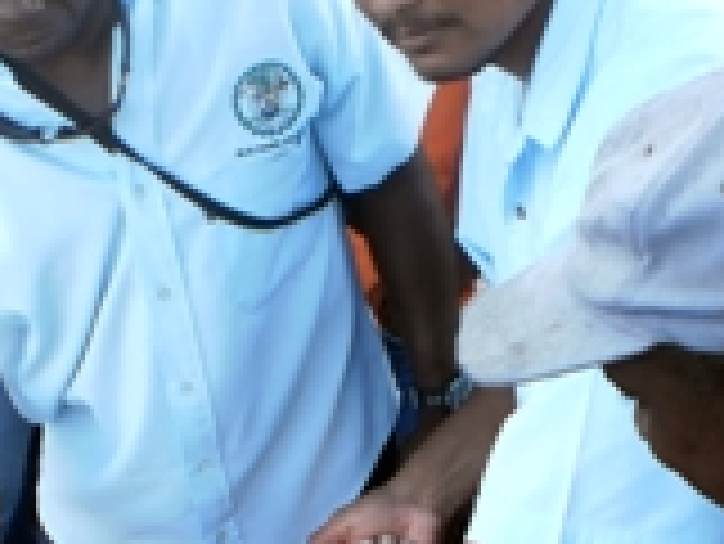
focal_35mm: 100
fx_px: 2093
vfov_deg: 14.7
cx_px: 175
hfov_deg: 19.5
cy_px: 423
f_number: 3.1
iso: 100
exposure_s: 1/200
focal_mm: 6.3
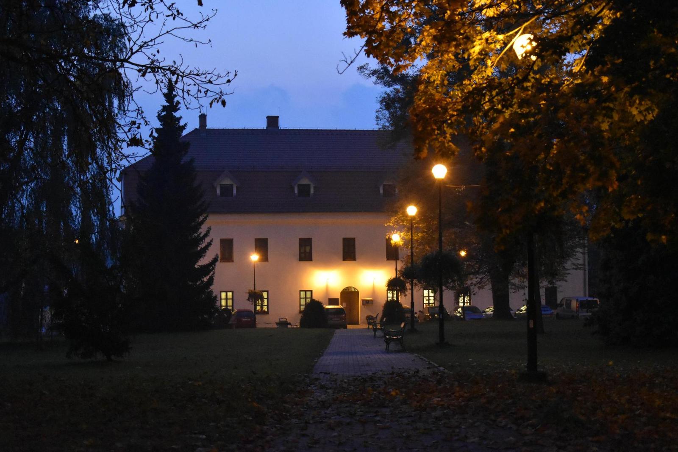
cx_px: 339
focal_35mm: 72
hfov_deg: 28.1
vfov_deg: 18.9
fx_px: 1356
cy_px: 226
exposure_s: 1/30
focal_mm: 48
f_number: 5.3
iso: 6400
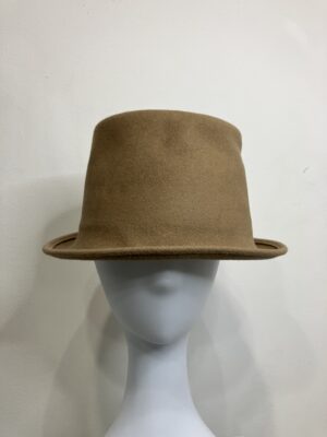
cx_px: 164
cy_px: 218
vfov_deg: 63.4
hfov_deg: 49.7
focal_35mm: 28
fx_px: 353
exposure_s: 1/50
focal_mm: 3.99
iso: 80
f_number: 1.8
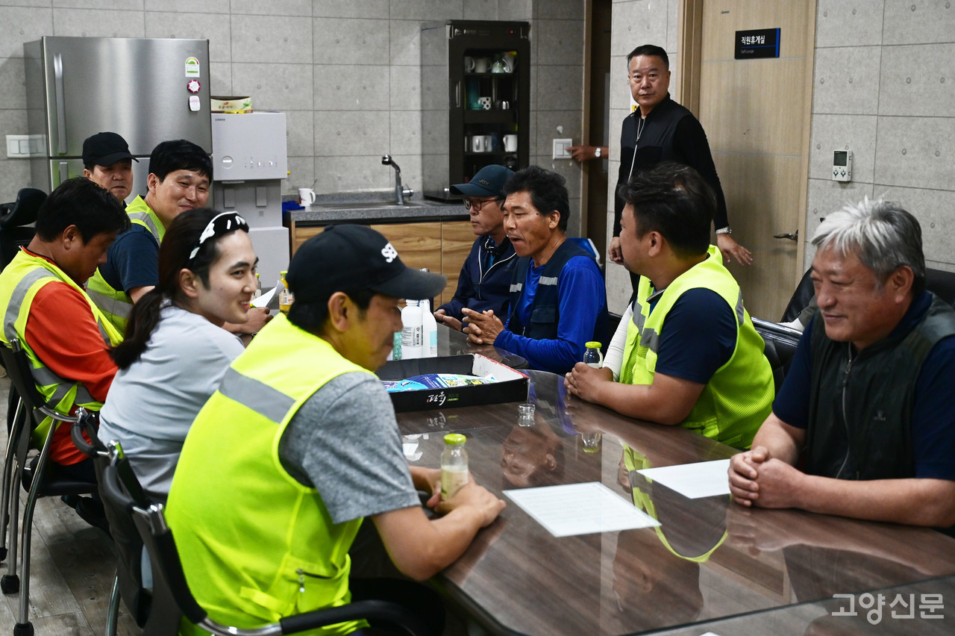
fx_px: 1246
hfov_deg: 41.9
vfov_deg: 28.6
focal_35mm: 47
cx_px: 478
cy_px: 318
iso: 2500
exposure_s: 1/400
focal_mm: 47
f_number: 4
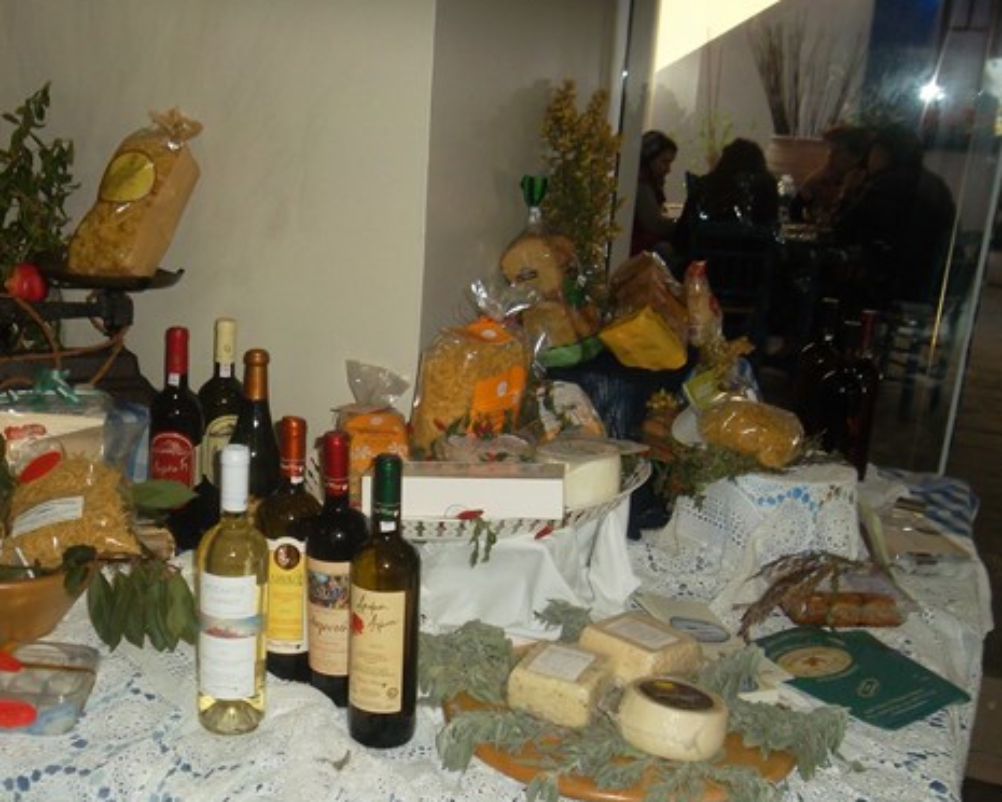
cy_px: 485
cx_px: 396
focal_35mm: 43
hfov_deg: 42.7
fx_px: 1275
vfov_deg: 34.8
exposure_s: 1/45
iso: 200
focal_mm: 5.7
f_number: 3.7
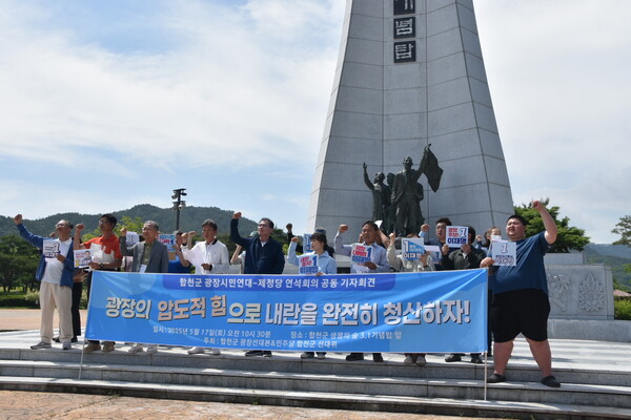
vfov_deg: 38.4
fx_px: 605
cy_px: 210
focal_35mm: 34
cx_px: 316
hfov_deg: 55.1
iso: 200
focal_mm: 23
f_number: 11
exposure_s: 1/500
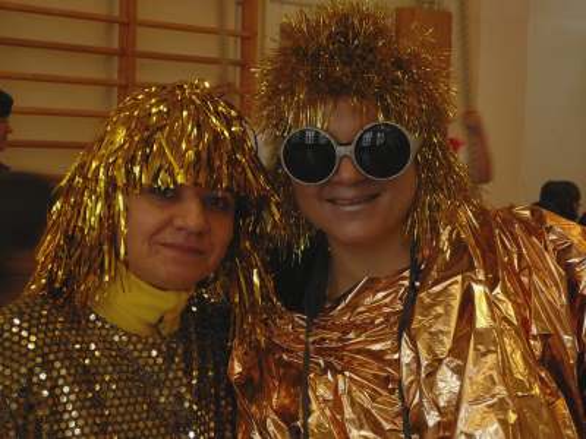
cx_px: 293
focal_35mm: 82
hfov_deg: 23.8
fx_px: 1388
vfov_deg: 18.0
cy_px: 220
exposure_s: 1/30
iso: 250
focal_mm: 12.2
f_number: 3.8
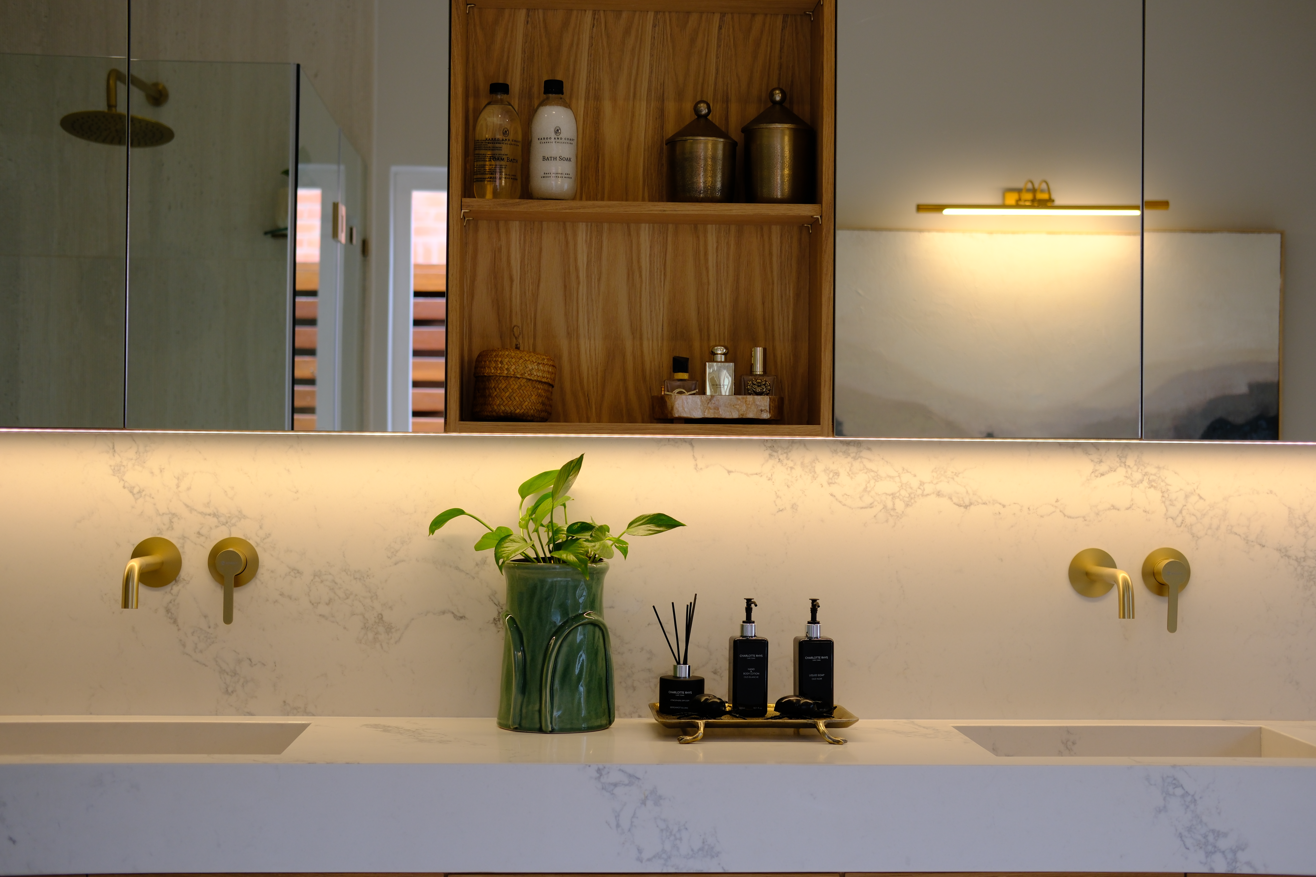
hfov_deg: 37.5
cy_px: 438
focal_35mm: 53
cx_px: 658
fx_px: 1937
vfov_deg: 25.5
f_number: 2.5
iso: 250
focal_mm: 35
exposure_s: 1/180
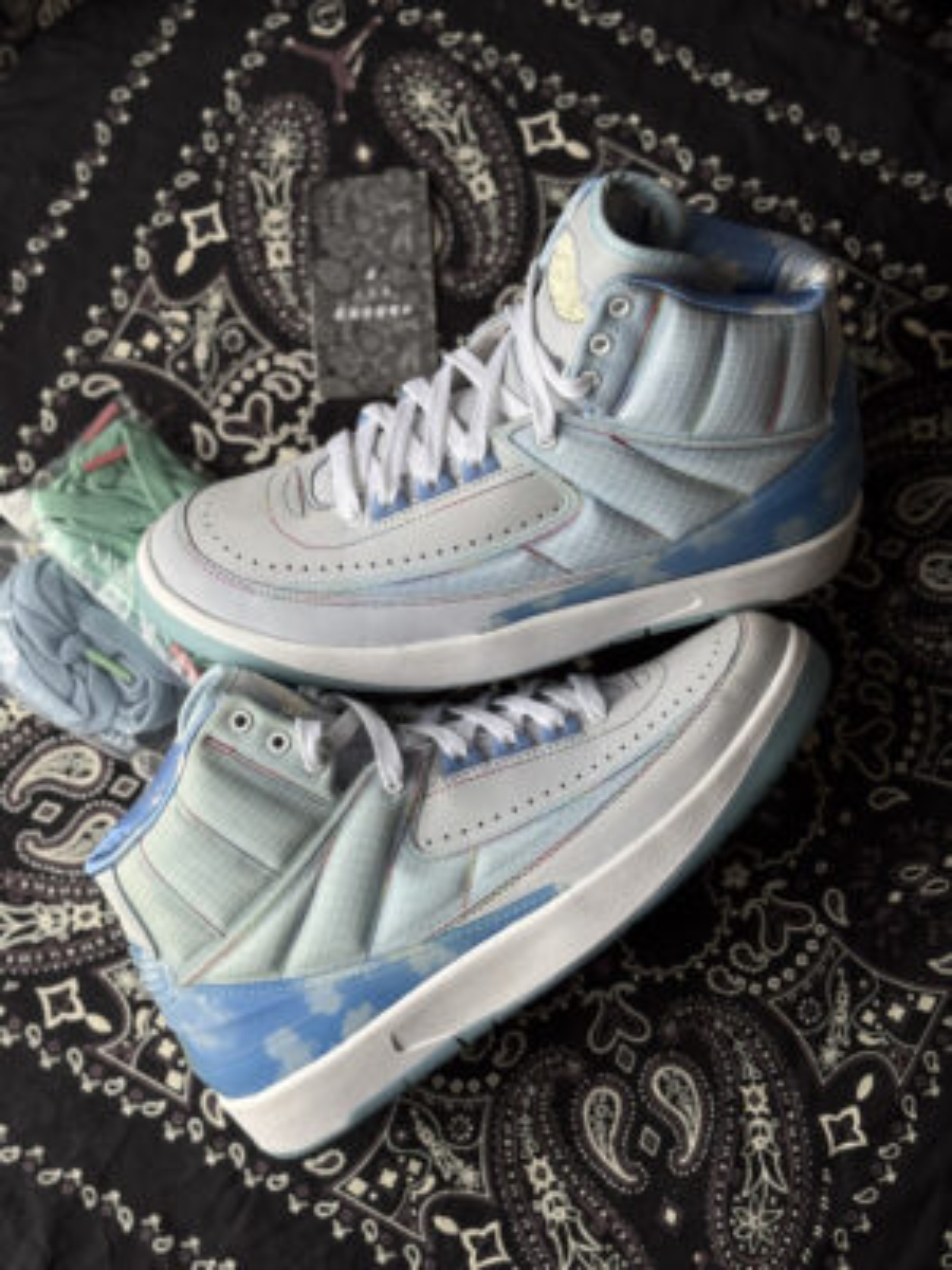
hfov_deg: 28.0
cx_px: 476
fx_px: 1907
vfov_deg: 36.8
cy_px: 635
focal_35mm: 52
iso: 32
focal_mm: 5.96
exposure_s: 1/680
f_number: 1.6
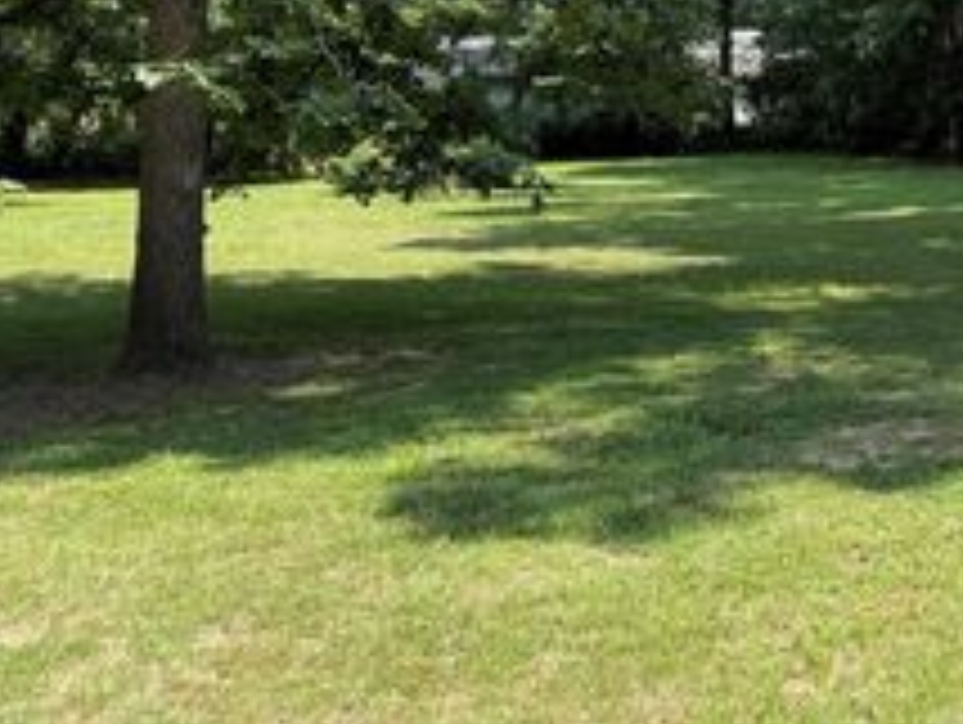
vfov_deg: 24.8
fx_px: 1560
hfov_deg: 31.2
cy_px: -11
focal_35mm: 56
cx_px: 1008
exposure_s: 1/1292
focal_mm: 6.76
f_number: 1.78
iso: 100
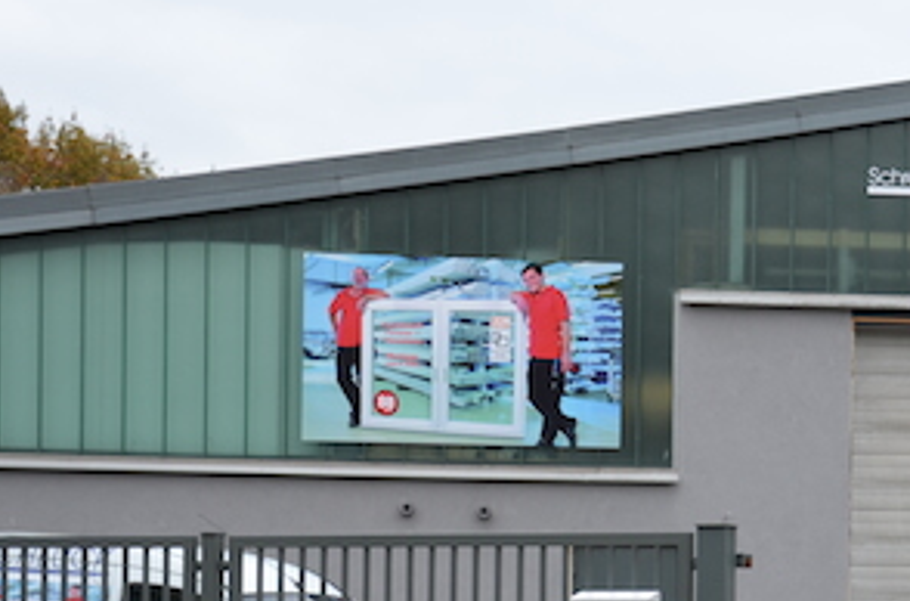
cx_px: 826
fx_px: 2469
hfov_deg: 20.4
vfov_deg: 13.7
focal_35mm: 98
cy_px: 578
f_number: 6.3
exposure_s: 1/160
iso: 200
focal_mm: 32
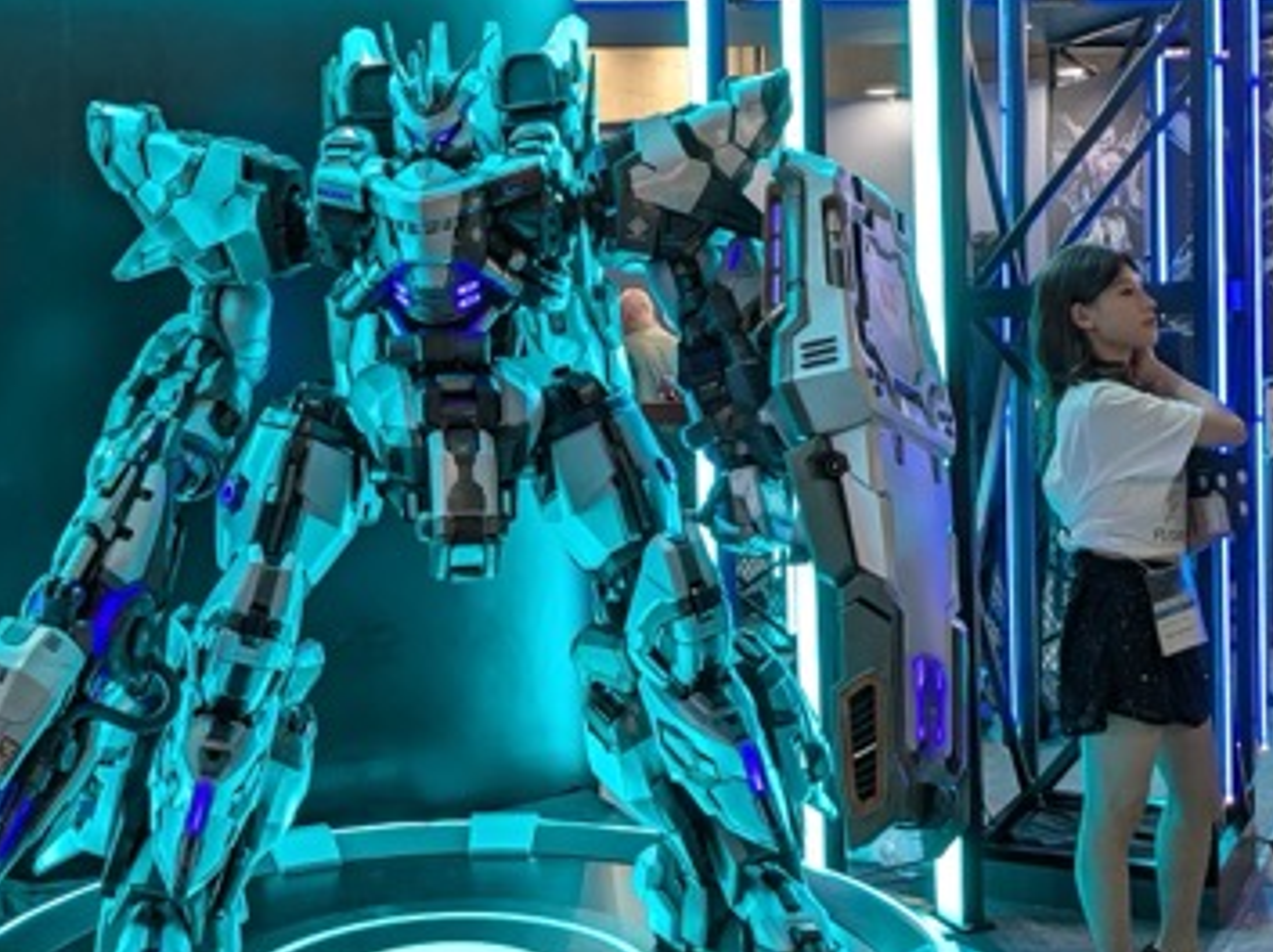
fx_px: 1800
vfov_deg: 29.6
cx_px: 483
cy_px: 444
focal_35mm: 49
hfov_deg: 38.7
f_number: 1.73
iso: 64
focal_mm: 4.38
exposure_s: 1/99.9
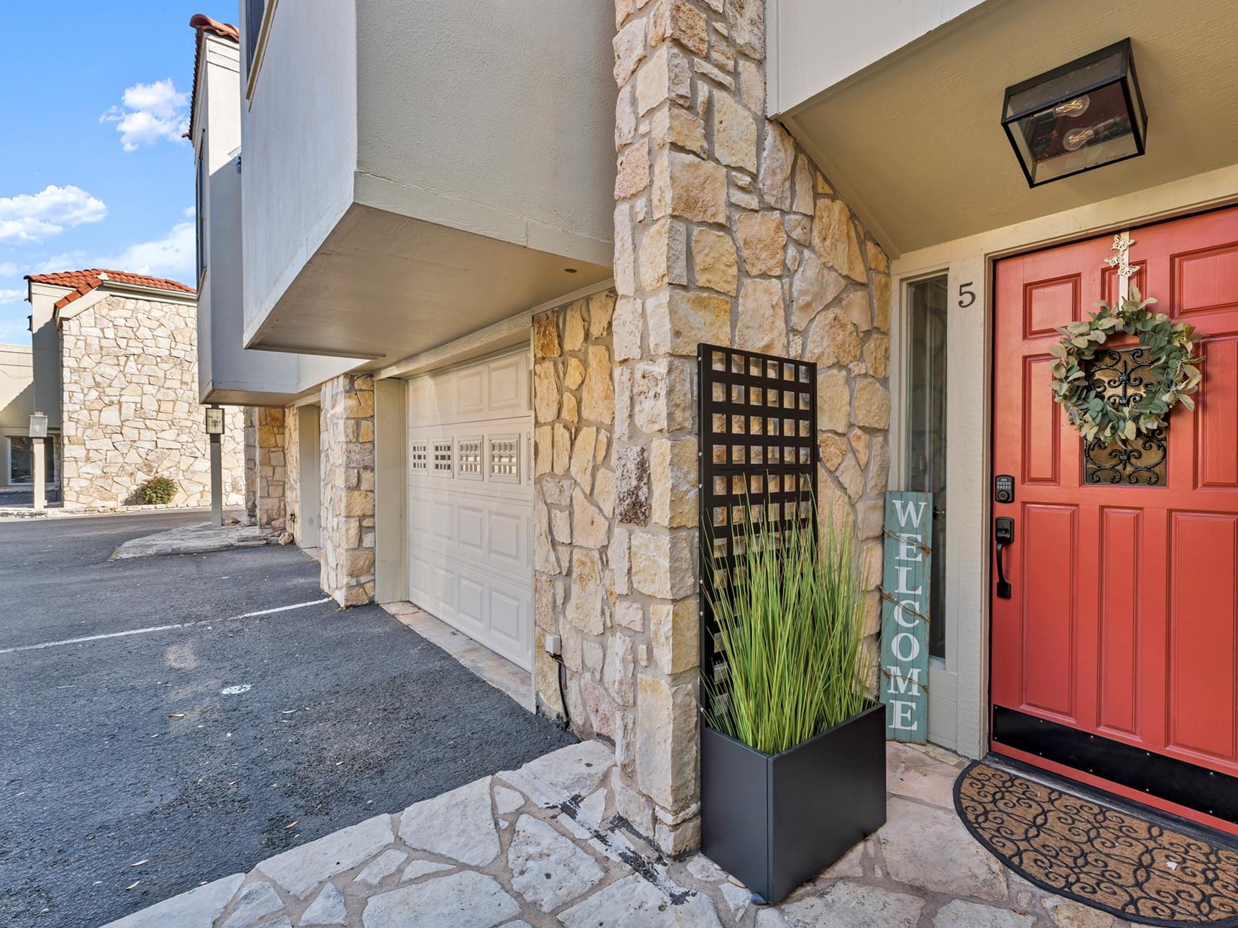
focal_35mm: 16
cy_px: 461
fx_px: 572
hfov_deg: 94.2
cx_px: 680
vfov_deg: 78.1
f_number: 9
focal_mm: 14
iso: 100
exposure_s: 1/20
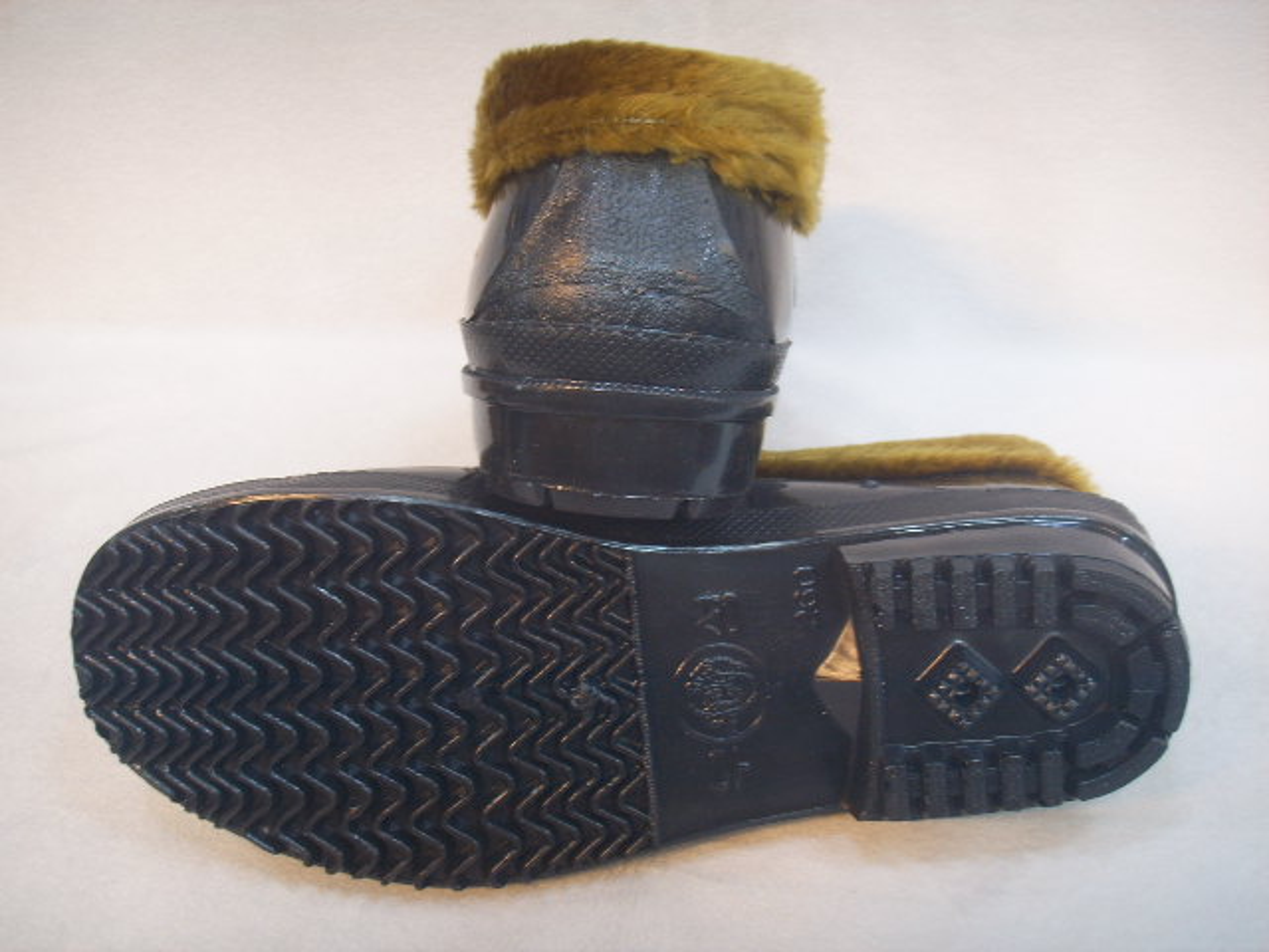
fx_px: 1430
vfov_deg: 36.8
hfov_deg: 47.9
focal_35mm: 39
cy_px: 476
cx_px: 634
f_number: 3.5
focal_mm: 6.6
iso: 63
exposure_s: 1/6
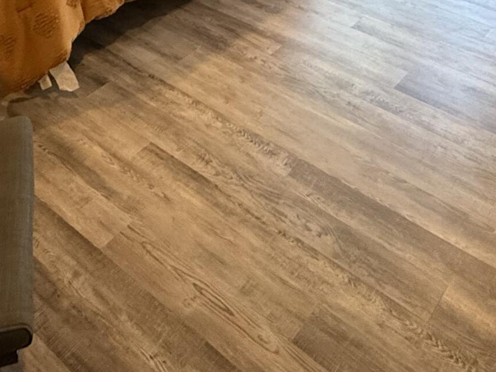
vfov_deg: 23.7
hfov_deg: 38.5
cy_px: -183
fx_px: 702
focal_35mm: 49
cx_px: 171
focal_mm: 2.22
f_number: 2.2
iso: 400
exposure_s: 1/120
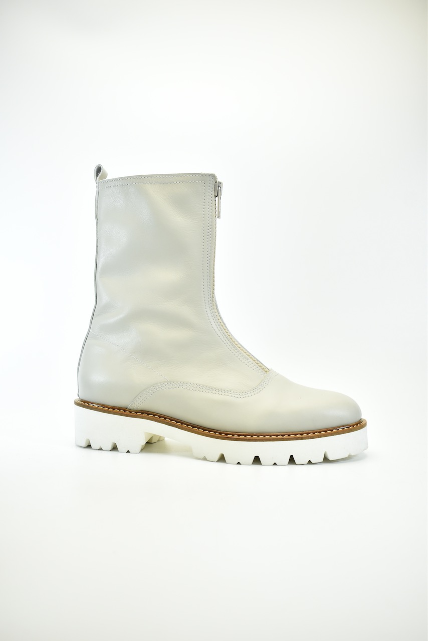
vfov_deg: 55.1
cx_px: 214
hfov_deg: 38.4
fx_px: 615
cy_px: 320
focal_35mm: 34
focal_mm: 23
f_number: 5.6
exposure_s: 1/640
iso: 1600
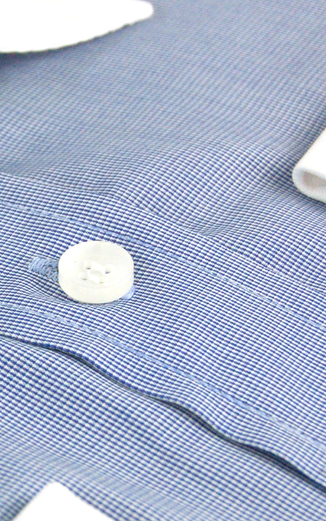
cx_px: -153
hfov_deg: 8.6
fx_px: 2133
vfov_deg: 13.9
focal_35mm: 150
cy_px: 307
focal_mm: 50
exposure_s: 1/60
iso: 1600
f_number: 9
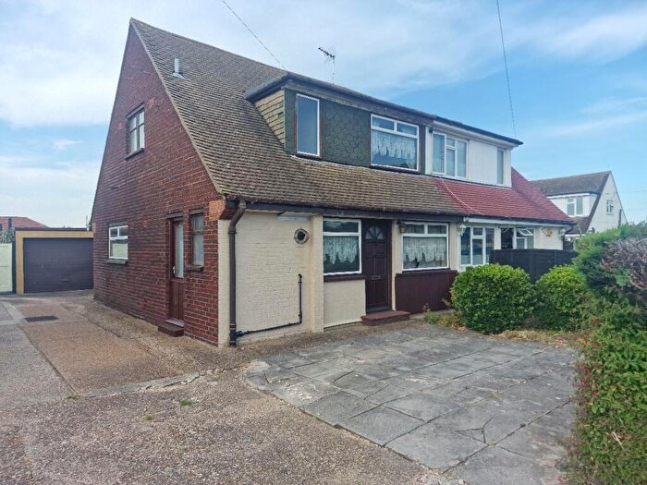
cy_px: 242
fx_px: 430
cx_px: 324
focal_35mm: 23
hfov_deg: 73.9
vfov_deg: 58.9
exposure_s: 1/668
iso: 50
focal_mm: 6.4
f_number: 1.8
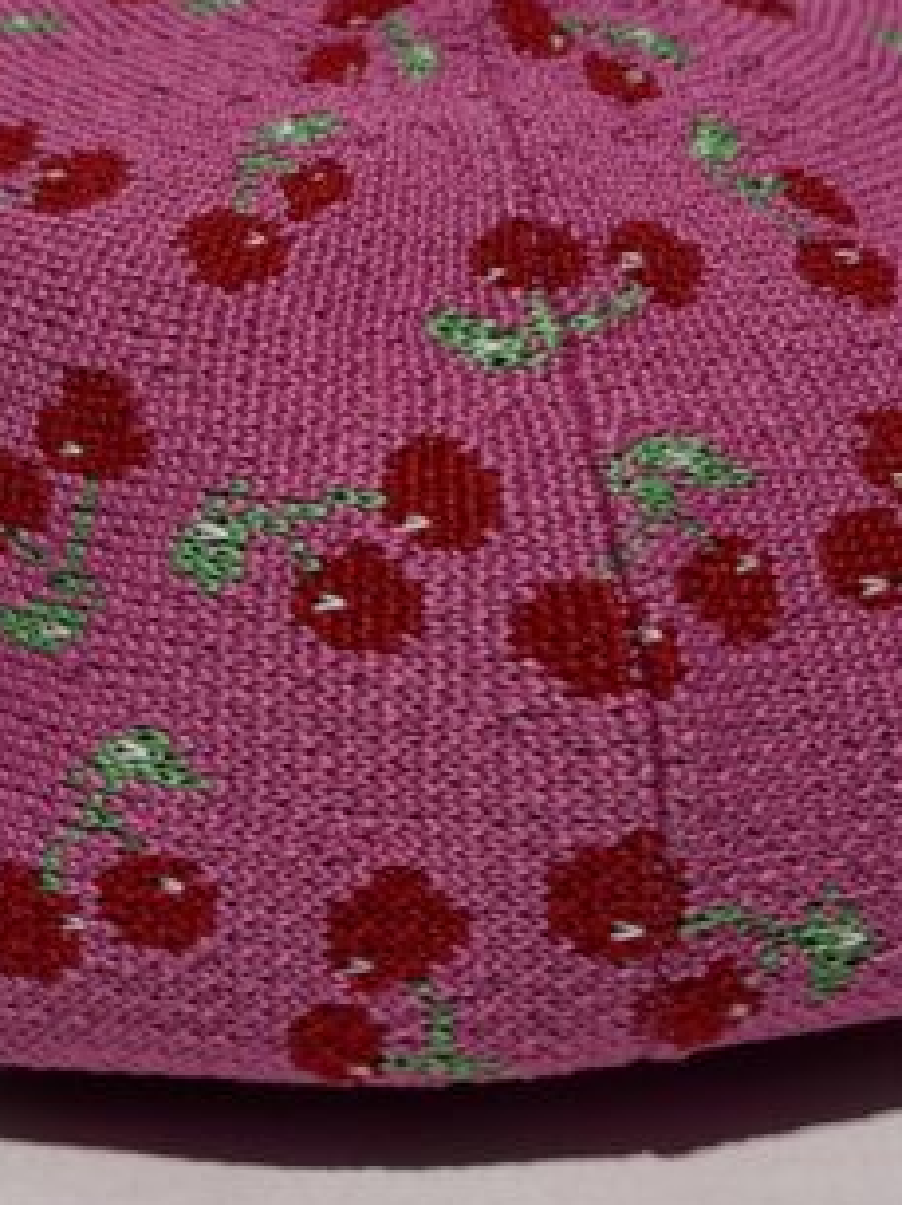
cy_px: 284
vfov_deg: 28.1
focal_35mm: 68
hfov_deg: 21.6
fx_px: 2366
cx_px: 469
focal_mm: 5.1
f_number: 1.6
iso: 50
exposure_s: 1/598
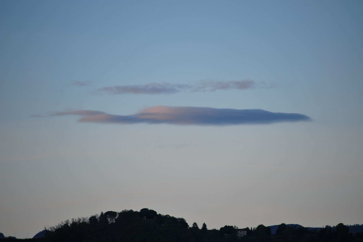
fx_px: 3022
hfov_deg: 6.9
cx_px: 182
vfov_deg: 4.6
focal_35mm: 300
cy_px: 121
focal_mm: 300
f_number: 5.6
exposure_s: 1/125
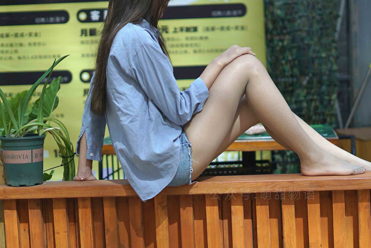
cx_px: 244
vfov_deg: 15.5
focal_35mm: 88
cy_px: 114
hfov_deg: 23.0
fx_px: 907
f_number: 2
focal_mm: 50
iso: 200
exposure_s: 1/3200
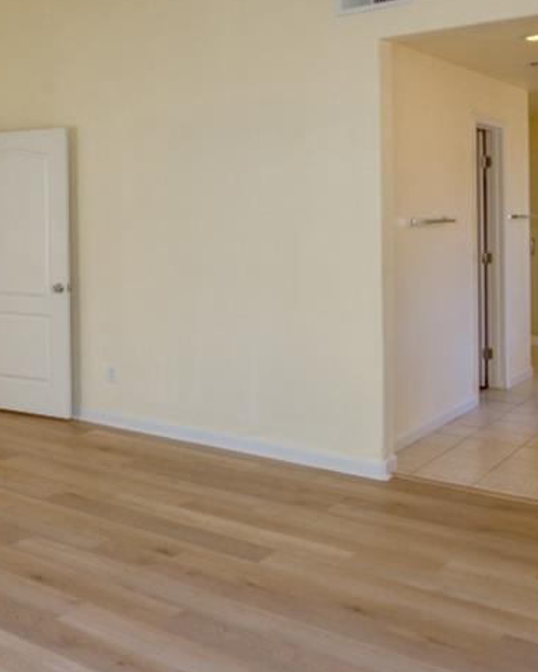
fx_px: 836
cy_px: 248
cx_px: 27
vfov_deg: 43.5
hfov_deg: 33.3
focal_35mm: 42
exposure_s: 1/50
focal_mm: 14
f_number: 10
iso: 400
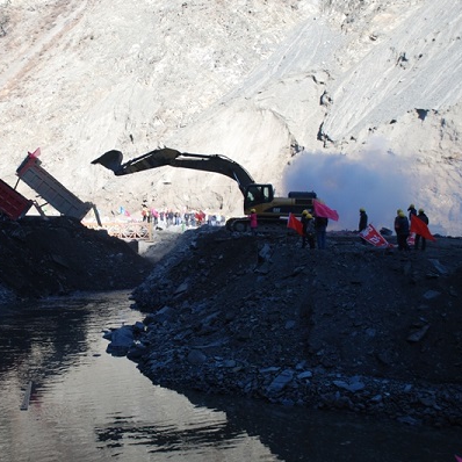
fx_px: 901
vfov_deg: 28.8
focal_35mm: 60
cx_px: 146
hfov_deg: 28.5
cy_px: 231
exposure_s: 1/125
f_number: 5.6
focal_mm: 31
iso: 100
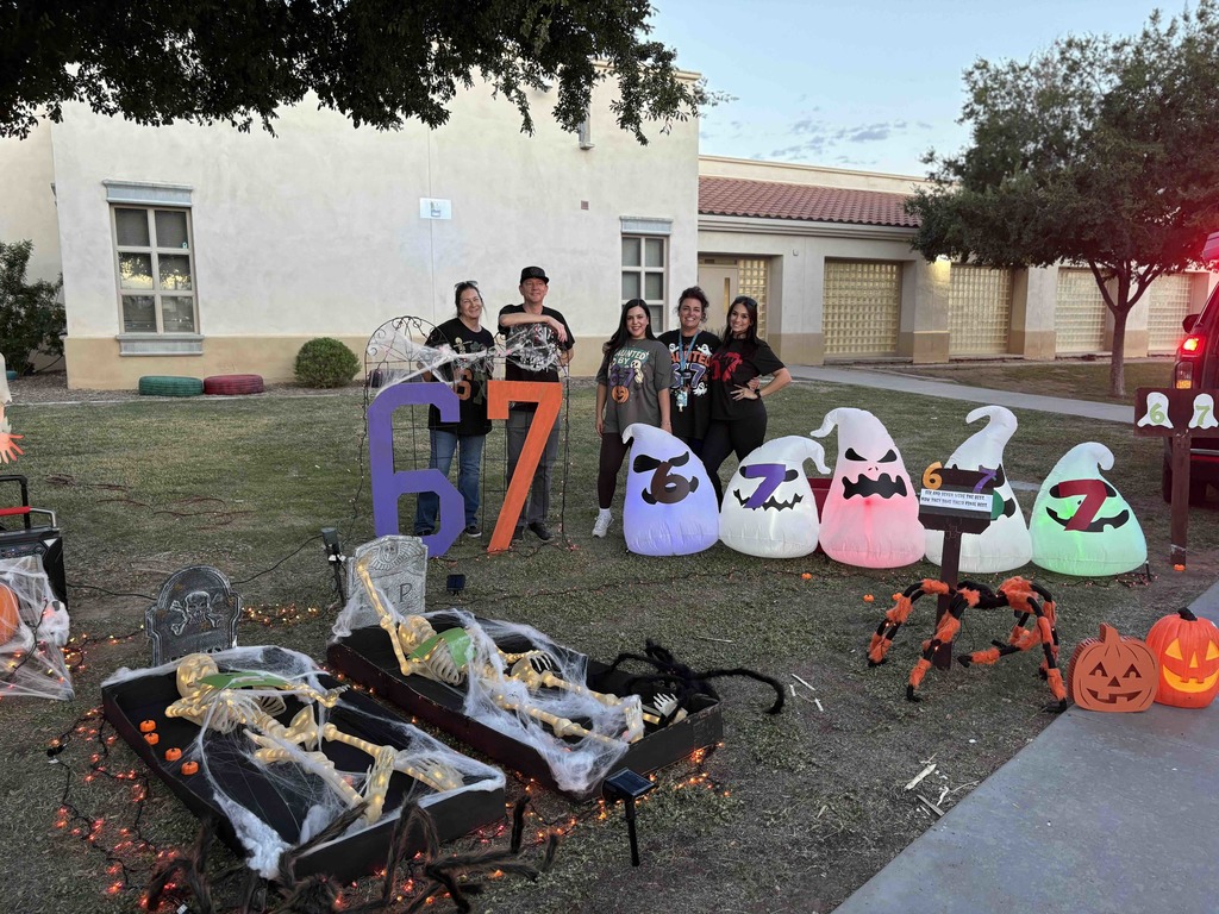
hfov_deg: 67.3
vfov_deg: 53.1
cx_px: 610
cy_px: 457
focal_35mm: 26
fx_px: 916
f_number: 1.6
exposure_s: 1/60
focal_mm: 5.96
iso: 125
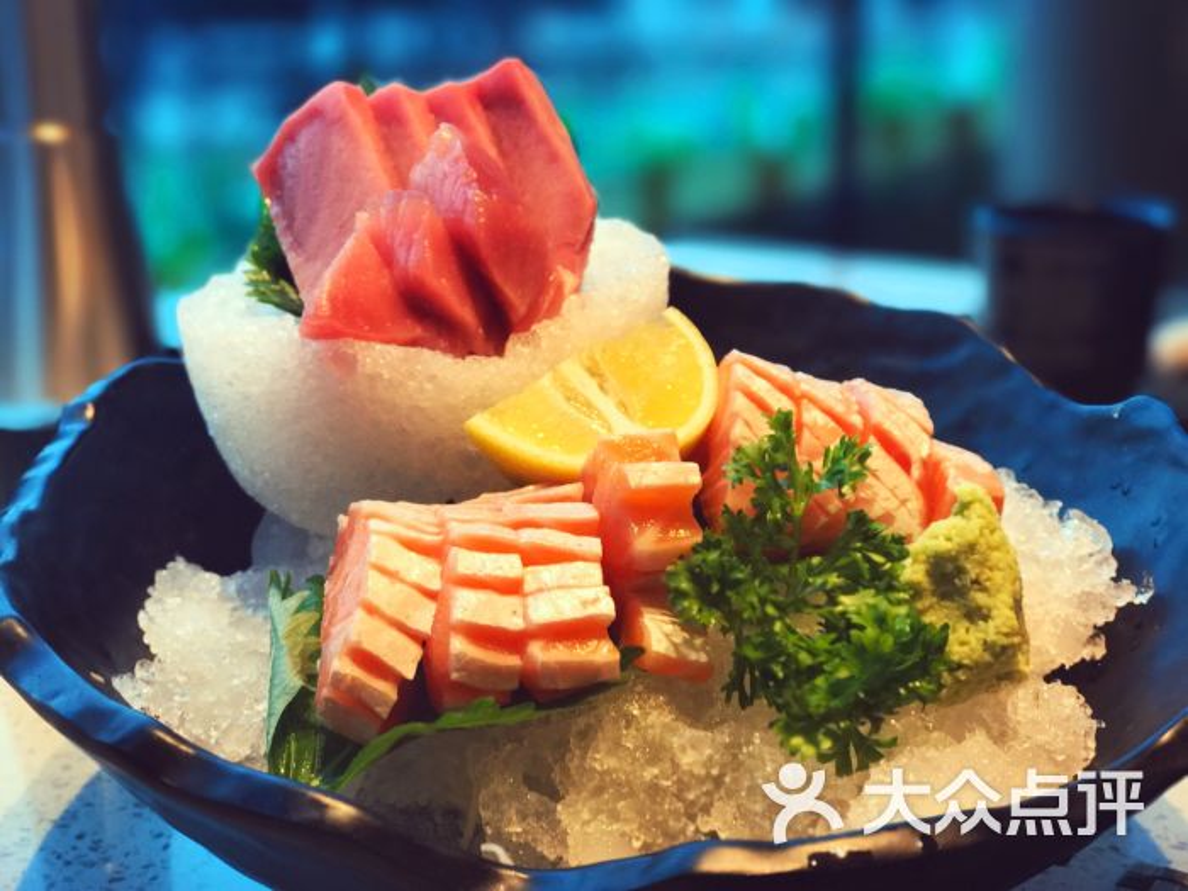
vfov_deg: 25.7
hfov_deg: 33.8
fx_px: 1956
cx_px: 594
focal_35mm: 57
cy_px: 446
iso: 80
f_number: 2.8
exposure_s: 1/50
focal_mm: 6.6
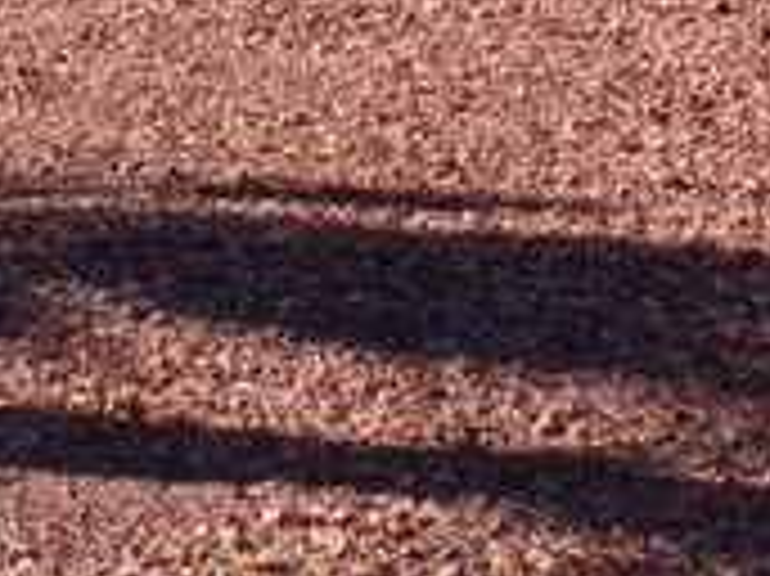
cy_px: -259
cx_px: 41
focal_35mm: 164
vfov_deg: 8.8
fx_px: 3645
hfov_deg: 12.0
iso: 80
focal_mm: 10.1
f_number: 5.3
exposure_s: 1/280
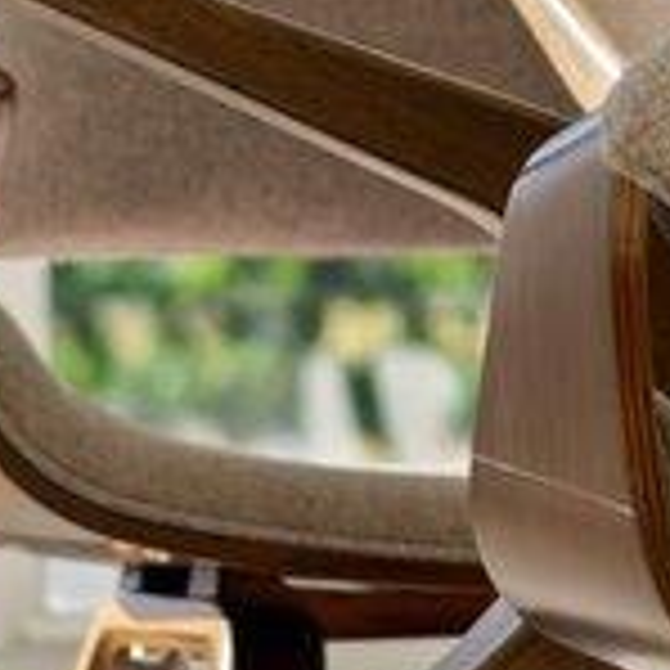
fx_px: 10533
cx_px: 868
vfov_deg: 3.6
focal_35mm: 481
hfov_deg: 3.6
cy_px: -193
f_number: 2.2
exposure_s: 1/200
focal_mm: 55
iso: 100
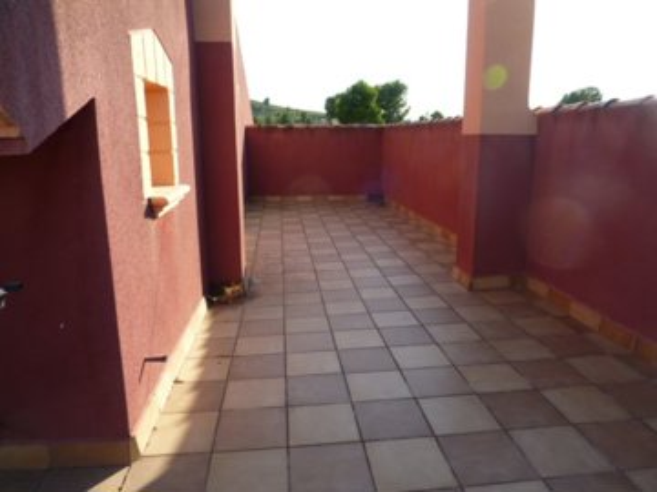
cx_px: 328
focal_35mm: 25
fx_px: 474
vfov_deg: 54.9
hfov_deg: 69.4
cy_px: 246
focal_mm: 4.1
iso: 80
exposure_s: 1/250
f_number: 4
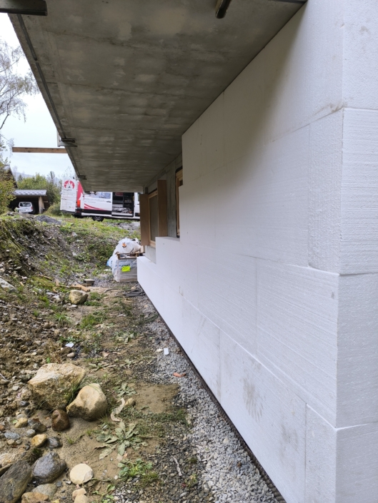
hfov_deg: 58.9
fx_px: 335
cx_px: 189
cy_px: 252
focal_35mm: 23
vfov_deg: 73.9
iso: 80
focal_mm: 6.14
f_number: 1.65
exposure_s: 1/100
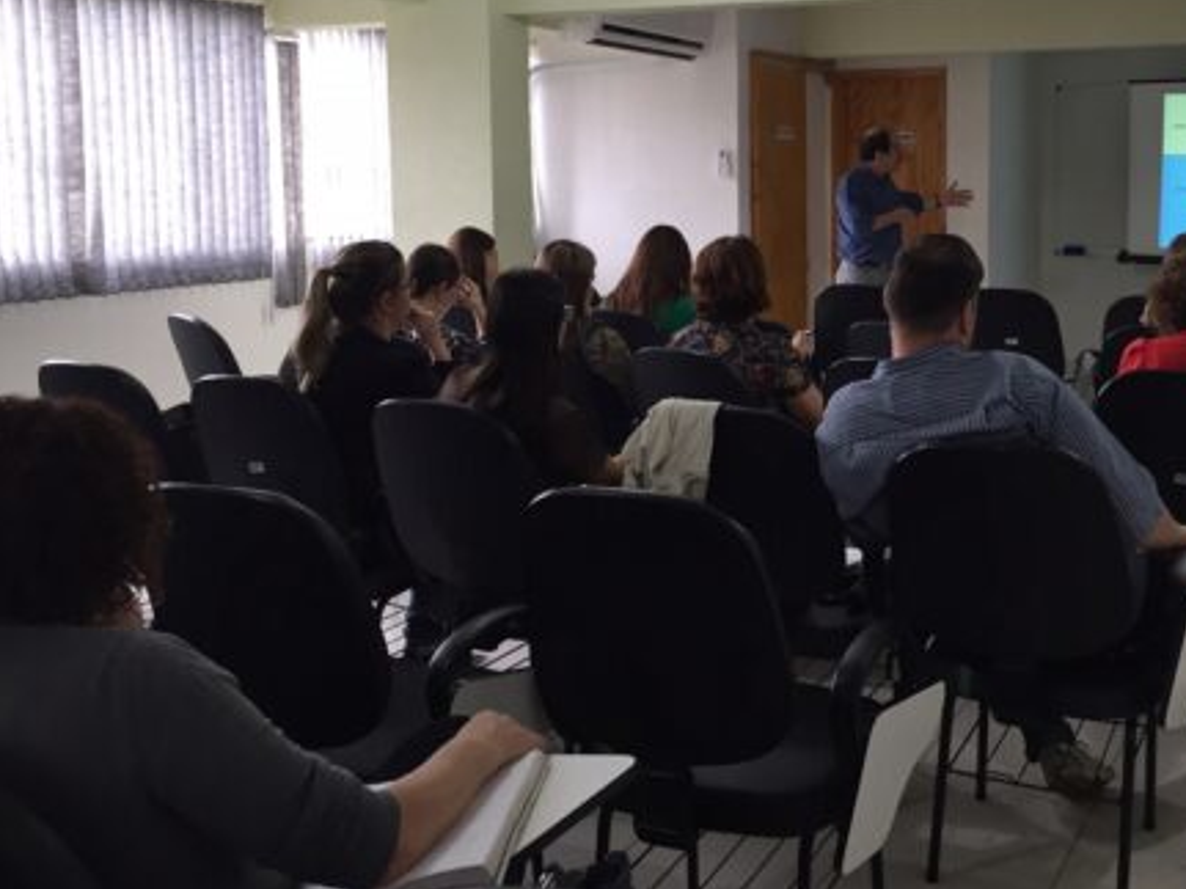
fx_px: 1199
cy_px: 374
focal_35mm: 35
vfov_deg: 40.6
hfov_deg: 52.3
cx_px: 707
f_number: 2.2
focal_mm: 4.15
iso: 64
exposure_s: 1/30
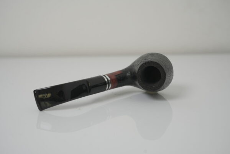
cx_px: 115
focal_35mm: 50
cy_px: 77
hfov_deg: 39.6
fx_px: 319
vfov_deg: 27.0
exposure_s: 1/125
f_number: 5.6
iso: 500
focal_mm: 50
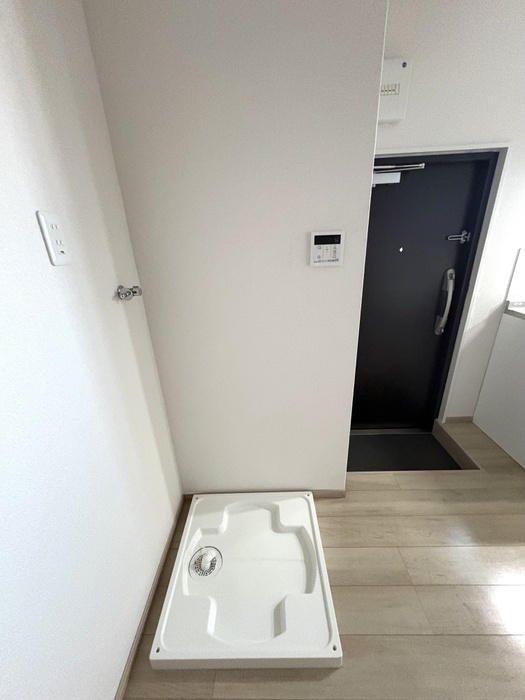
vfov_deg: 102.1
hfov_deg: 85.7
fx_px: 283
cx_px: 262
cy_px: 350
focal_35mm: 14
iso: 800
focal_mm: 2.22
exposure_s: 1/60
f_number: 2.2
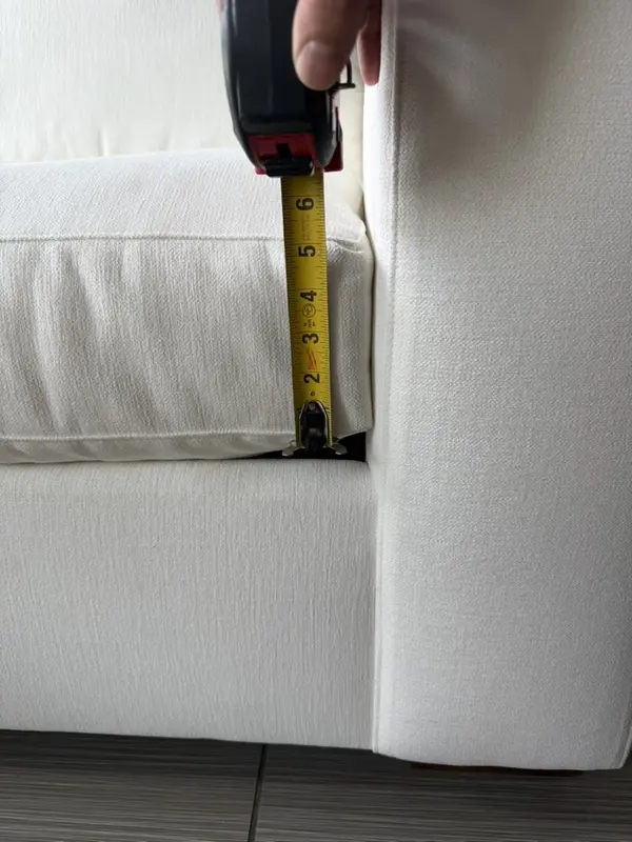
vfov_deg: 71.6
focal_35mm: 24
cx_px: 316
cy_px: 421
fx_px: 584
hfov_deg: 56.8
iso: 64
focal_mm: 6.76
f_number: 1.78
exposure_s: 1/257
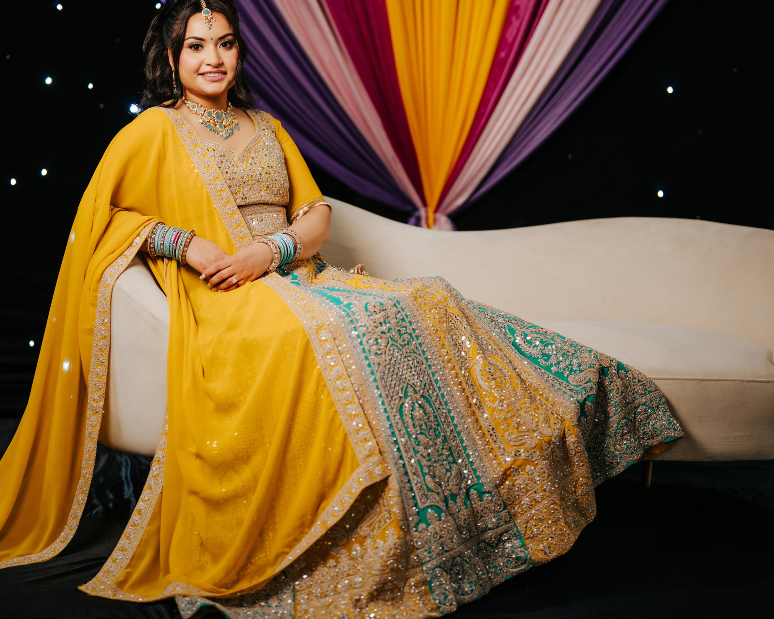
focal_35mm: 75
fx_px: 1718
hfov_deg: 25.3
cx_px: 304
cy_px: 212
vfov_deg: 20.4
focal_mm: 50
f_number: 1.2
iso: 160
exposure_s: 1/200
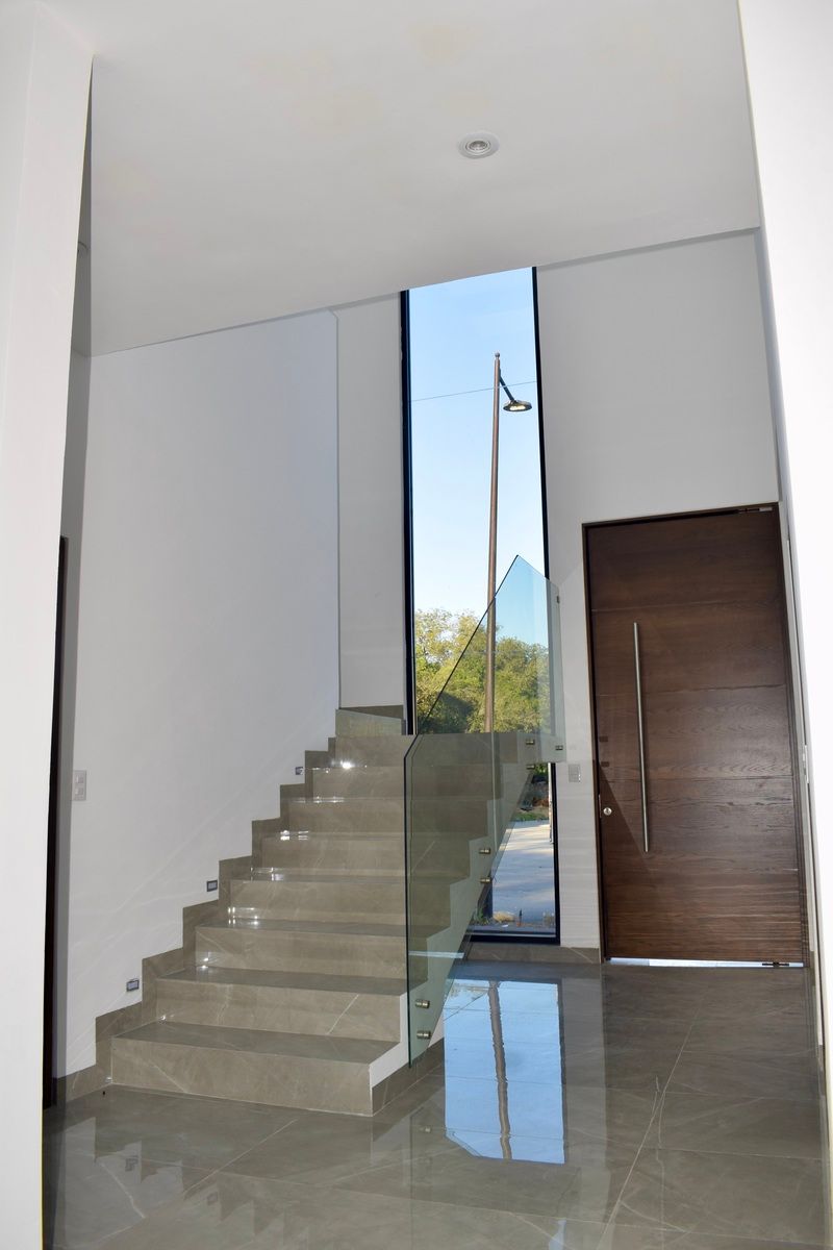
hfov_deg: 47.9
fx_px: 937
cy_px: 625
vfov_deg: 67.4
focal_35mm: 27
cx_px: 416
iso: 220
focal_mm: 18
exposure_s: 1/60
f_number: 8
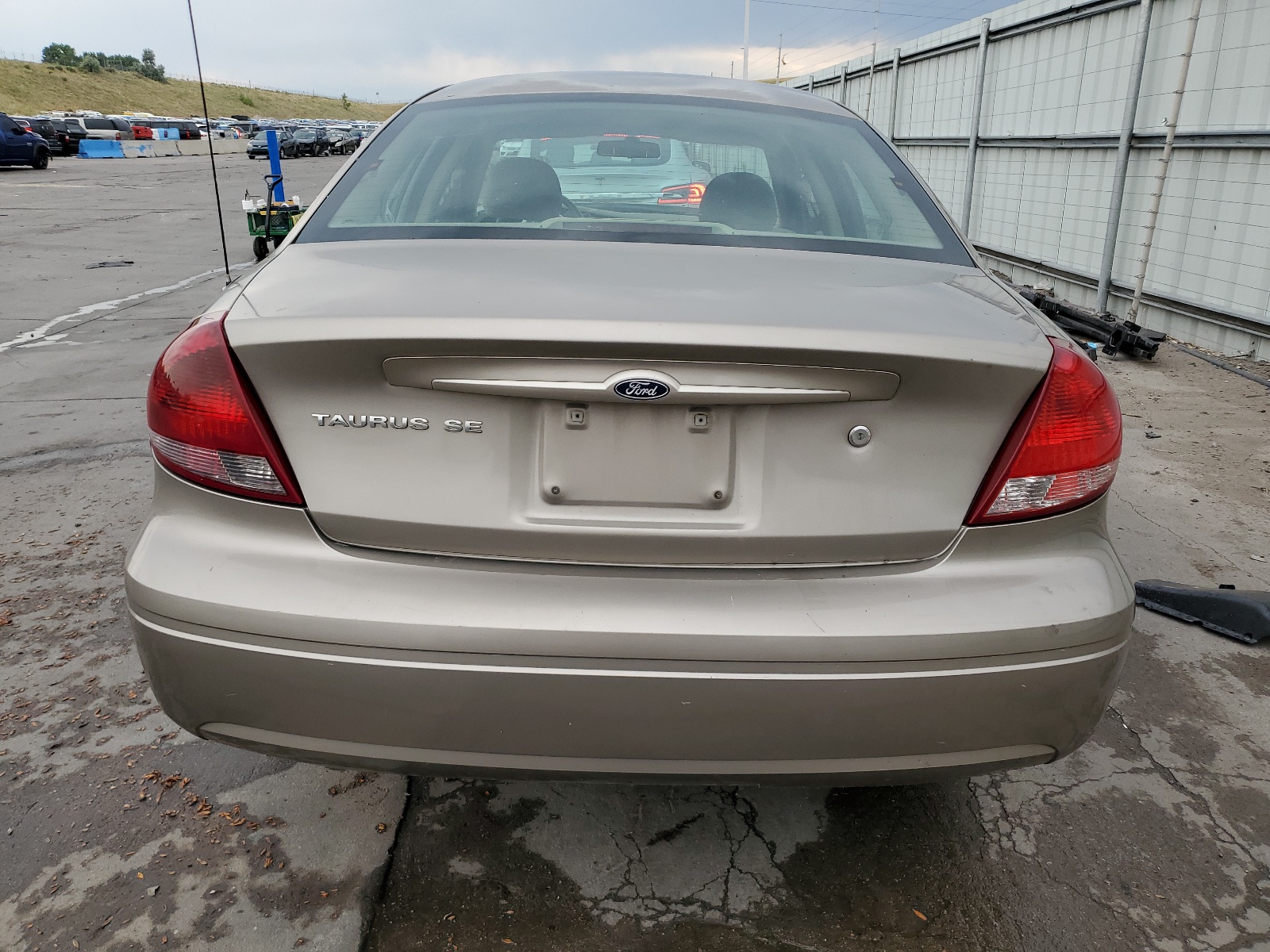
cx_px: 635
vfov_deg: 53.1
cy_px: 476
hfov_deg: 67.3
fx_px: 954
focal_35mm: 26
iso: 50
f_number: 1.5
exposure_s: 1/833
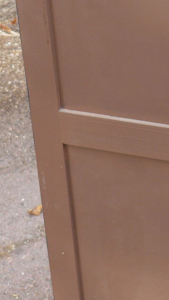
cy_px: 83
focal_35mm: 102
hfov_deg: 11.7
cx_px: 195
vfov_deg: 20.8
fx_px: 812
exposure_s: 1/125
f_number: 1.6
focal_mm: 6.3
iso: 80
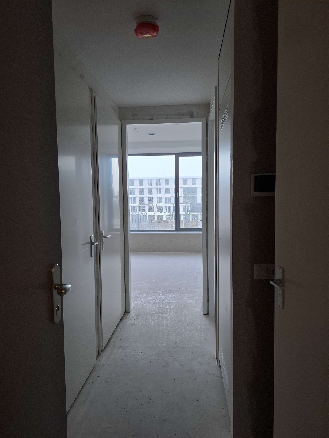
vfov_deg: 73.9
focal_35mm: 23
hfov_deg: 58.9
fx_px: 291
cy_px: 219
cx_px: 164
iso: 80
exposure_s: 1/100
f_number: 1.8
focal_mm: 5.54
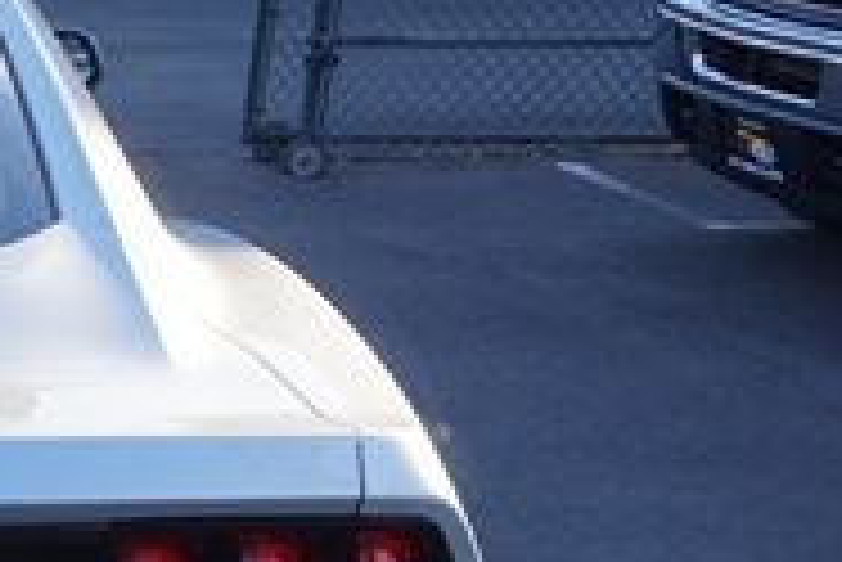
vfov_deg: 12.5
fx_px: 2521
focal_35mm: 108
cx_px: -554
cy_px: 661
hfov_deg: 16.6
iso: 100
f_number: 6.3
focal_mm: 21
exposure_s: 1/80
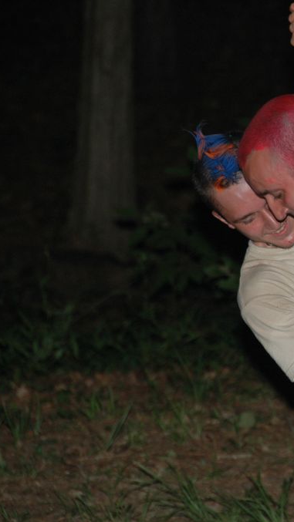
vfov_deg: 4.5
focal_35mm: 475
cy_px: 261
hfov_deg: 2.6
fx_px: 6581
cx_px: 338
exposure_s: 1/60
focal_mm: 200
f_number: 5.6
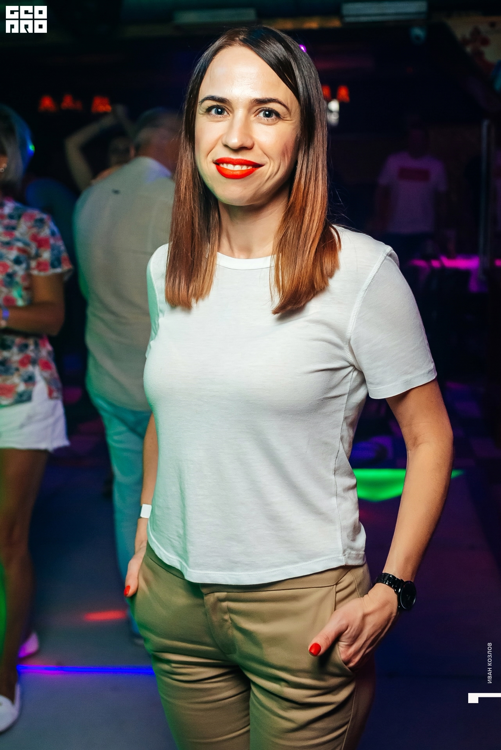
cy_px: 375
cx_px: 250
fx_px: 730
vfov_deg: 54.4
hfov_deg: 37.9
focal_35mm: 35
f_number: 4
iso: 2500
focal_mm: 35
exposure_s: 1/50
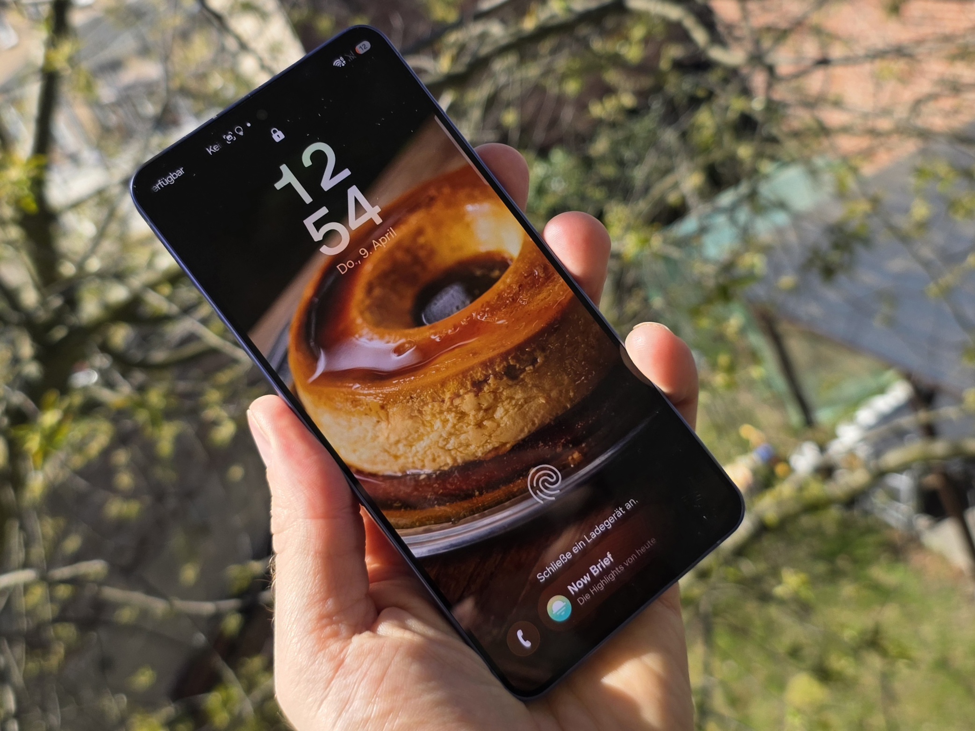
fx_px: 648
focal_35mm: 23
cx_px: 488
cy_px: 366
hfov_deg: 73.9
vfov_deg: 58.9
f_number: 1.7
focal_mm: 6.3
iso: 80
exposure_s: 1/5000
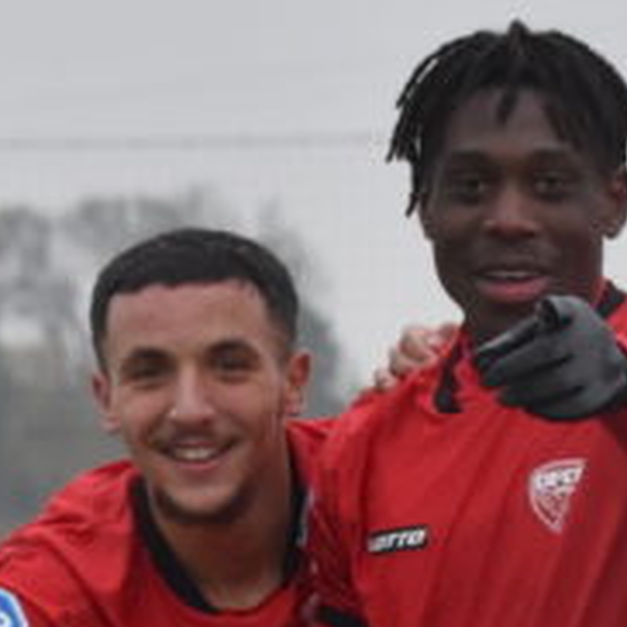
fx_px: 10287
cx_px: 286
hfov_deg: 3.5
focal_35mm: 502
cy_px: 791
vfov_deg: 3.5
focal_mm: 70
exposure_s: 1/1250
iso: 1000
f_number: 4.5
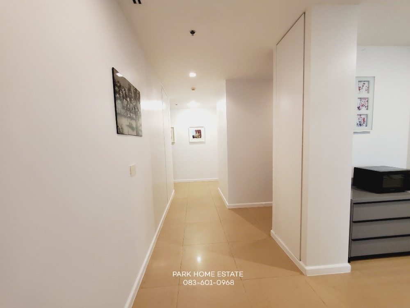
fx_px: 154
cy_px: 154
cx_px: 205
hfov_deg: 106.2
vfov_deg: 89.9
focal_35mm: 13
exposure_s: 1/50
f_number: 2.2
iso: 250
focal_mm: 1.8
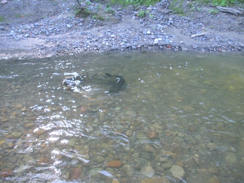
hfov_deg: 51.4
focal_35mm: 36
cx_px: 122
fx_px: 254
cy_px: 92
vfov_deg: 39.7
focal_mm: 6.3
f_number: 3.5
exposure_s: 1/120
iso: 259
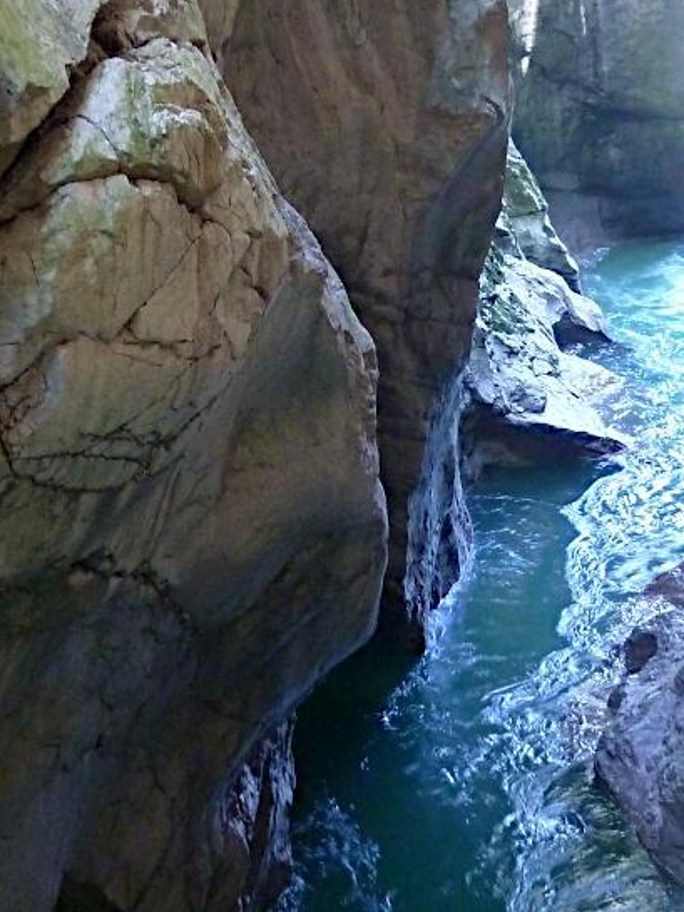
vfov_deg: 34.9
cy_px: 382
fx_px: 1448
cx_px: 477
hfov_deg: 26.4
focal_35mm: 55
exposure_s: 1/8
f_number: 3.3
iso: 400
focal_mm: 4.1
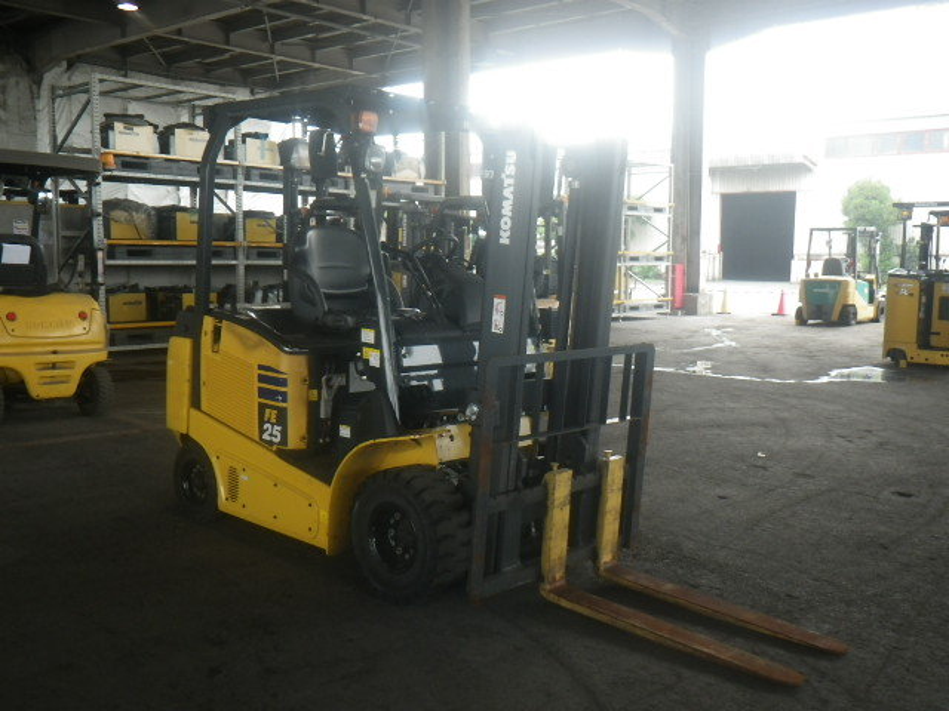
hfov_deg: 54.0
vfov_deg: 41.8
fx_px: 932
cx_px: 474
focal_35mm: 34
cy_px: 356
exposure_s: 1/50
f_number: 3.8
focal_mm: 6.1
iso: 160
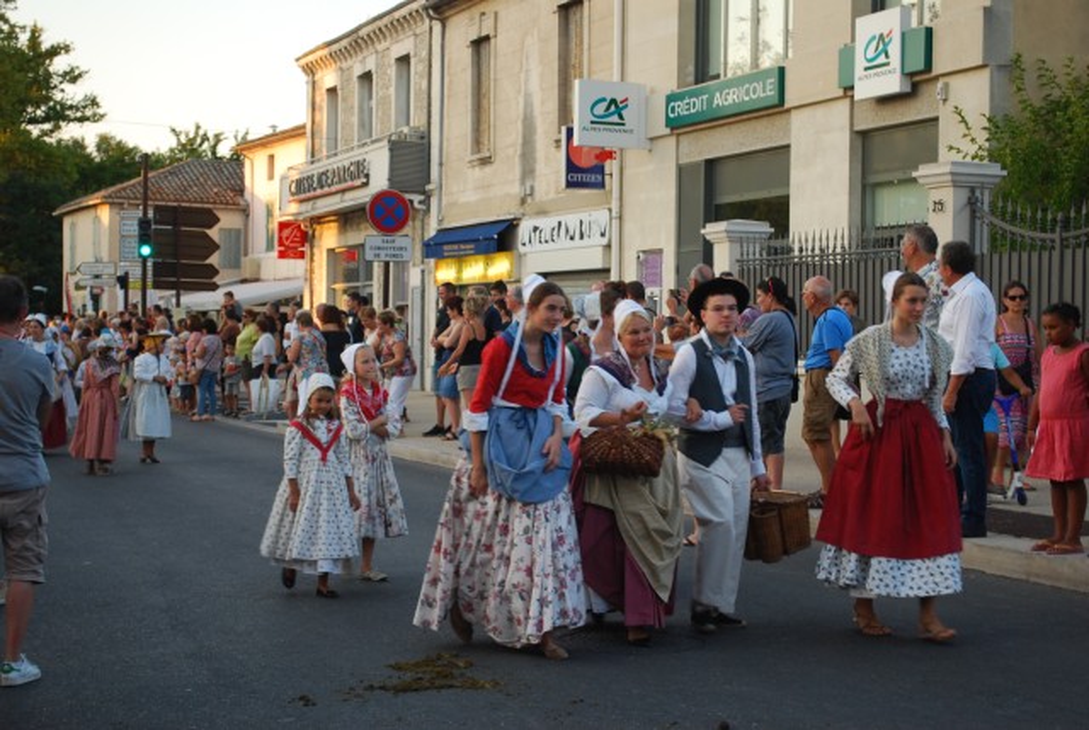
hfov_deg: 31.8
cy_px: 365
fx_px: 1909
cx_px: 544
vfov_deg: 21.6
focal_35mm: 63
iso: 200
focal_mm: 42
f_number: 5.3
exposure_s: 1/80
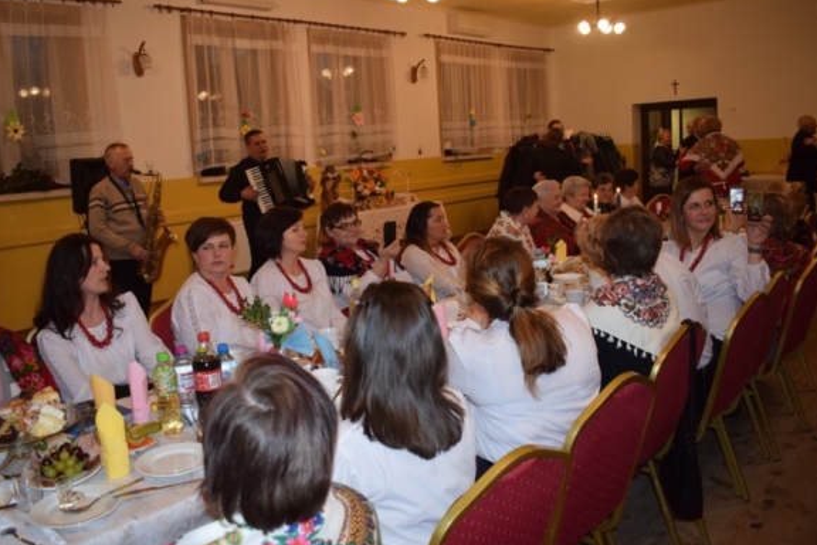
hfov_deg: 61.8
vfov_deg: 43.6
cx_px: 373
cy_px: 246
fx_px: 681
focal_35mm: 30
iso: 800
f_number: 4.5
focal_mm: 18
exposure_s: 1/80
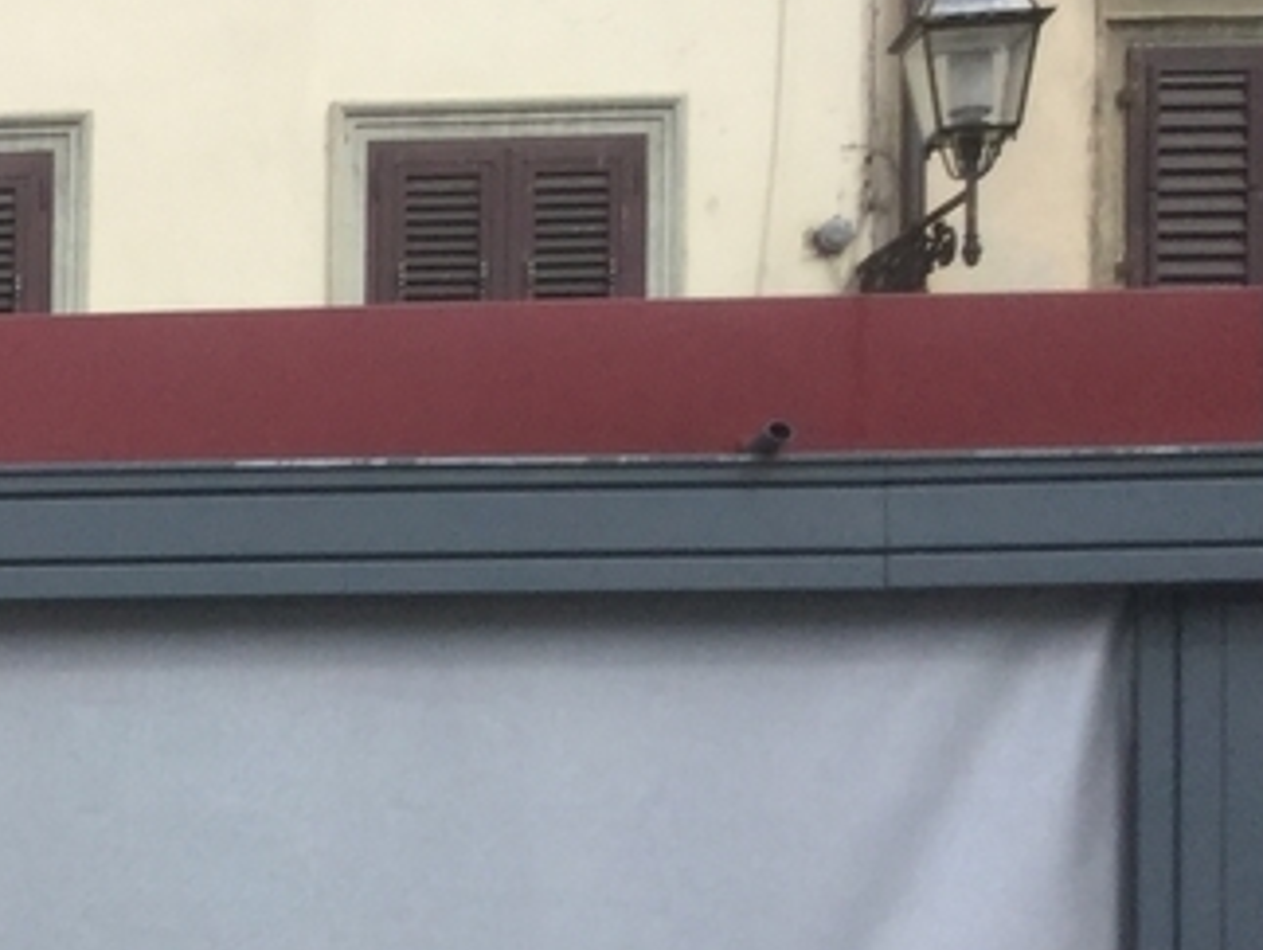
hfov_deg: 14.8
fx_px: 4201
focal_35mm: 115
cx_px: -1032
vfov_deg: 12.4
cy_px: 1290
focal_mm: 3.3
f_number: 2.4
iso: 25
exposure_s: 1/652
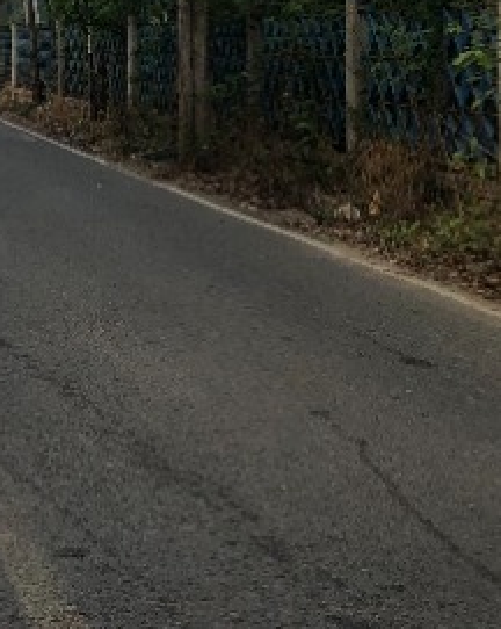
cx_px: -197
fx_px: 1876
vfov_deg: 17.5
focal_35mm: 101
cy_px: -246
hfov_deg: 14.4
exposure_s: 1/236
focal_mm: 3.99
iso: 20
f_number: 1.8
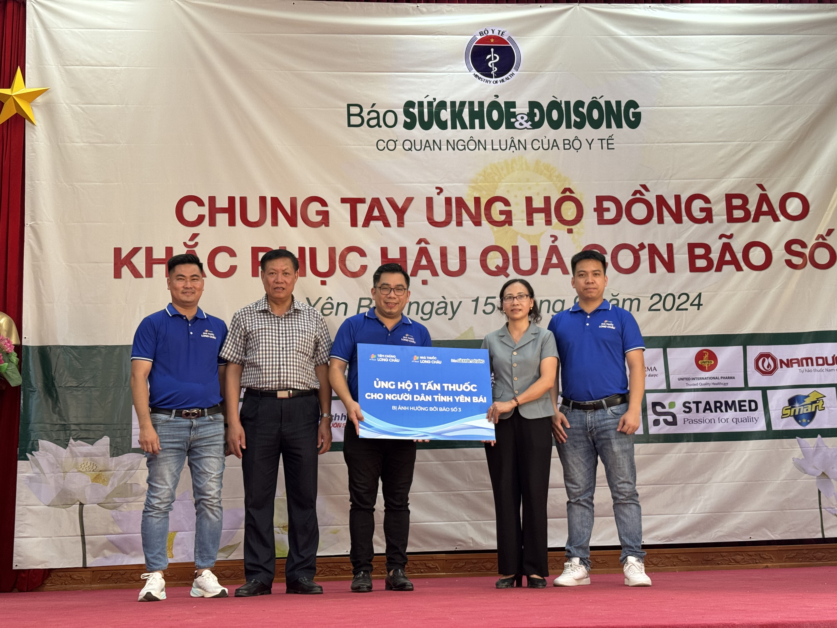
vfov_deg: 30.3
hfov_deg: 39.7
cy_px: 314
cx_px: 418
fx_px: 1161
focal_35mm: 48
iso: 100
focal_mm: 6.86
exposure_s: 1/60
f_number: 1.78
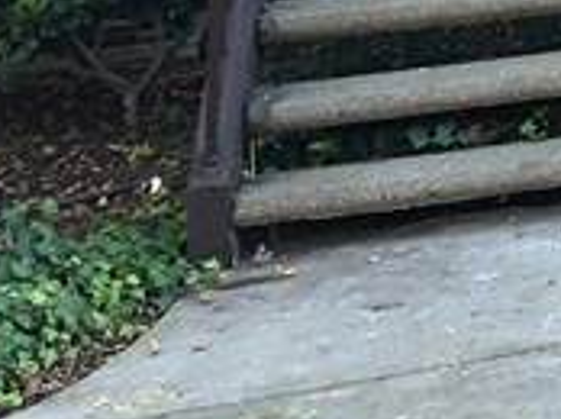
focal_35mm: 165
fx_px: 2670
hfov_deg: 9.7
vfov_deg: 7.9
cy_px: -780
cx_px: 1606
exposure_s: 1/121
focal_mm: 3.99
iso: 20
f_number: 1.8
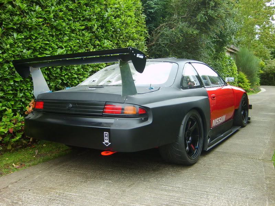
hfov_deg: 52.6
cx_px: 138
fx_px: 278
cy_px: 103
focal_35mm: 35
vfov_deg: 40.7
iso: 50
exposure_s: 1/45
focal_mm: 5.8
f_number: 2.8
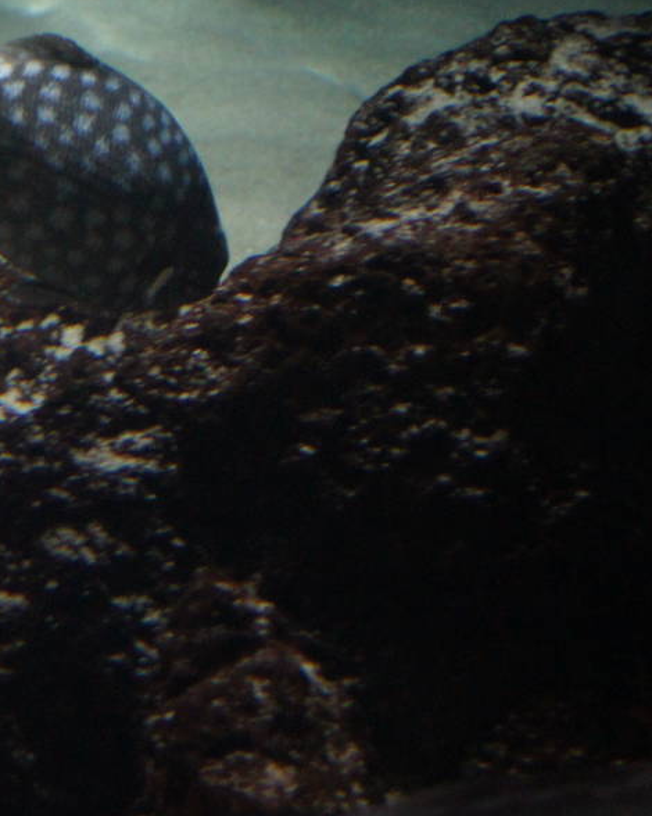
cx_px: -344
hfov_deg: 12.7
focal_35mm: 115
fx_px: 2775
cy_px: 170
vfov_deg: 16.6
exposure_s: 1/60
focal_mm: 30
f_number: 2.8
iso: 1600
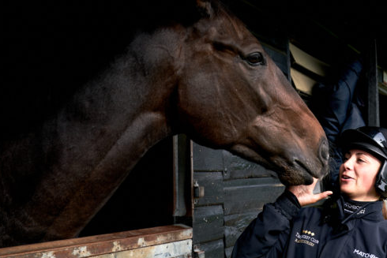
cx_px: 256
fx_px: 505
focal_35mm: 47
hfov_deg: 41.4
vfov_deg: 28.7
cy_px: 139
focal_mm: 30
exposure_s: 1/800
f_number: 4
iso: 200
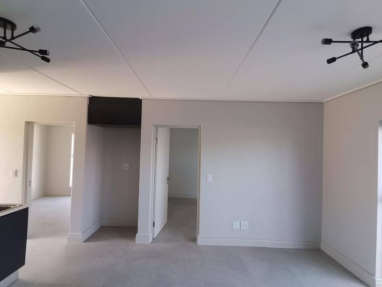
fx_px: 188
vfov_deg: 74.7
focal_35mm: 17
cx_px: 191
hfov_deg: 91.0
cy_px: 144
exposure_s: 1/50
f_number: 2.4
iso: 64
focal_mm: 1.78
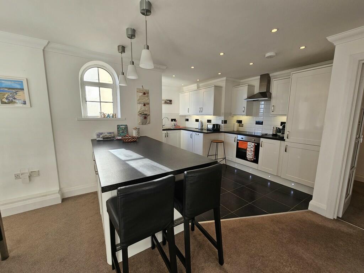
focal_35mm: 13
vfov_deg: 89.9
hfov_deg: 106.2
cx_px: 182
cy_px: 136
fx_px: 137
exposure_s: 1/128
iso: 50
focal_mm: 2.2
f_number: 2.2
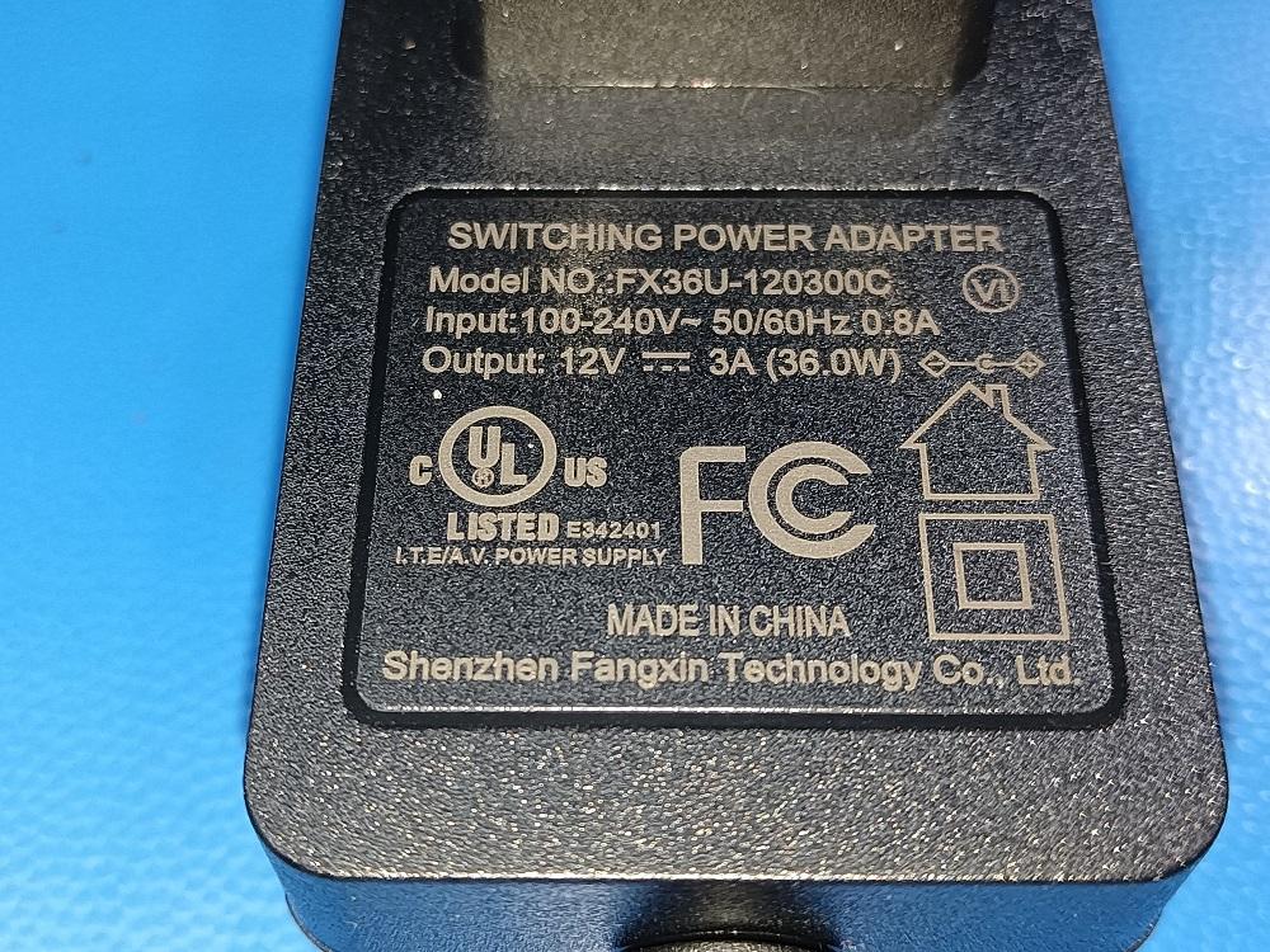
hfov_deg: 45.8
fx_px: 1504
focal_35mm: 41
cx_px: 635
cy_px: 476
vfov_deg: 35.1
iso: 830
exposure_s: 1/50
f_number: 1.9
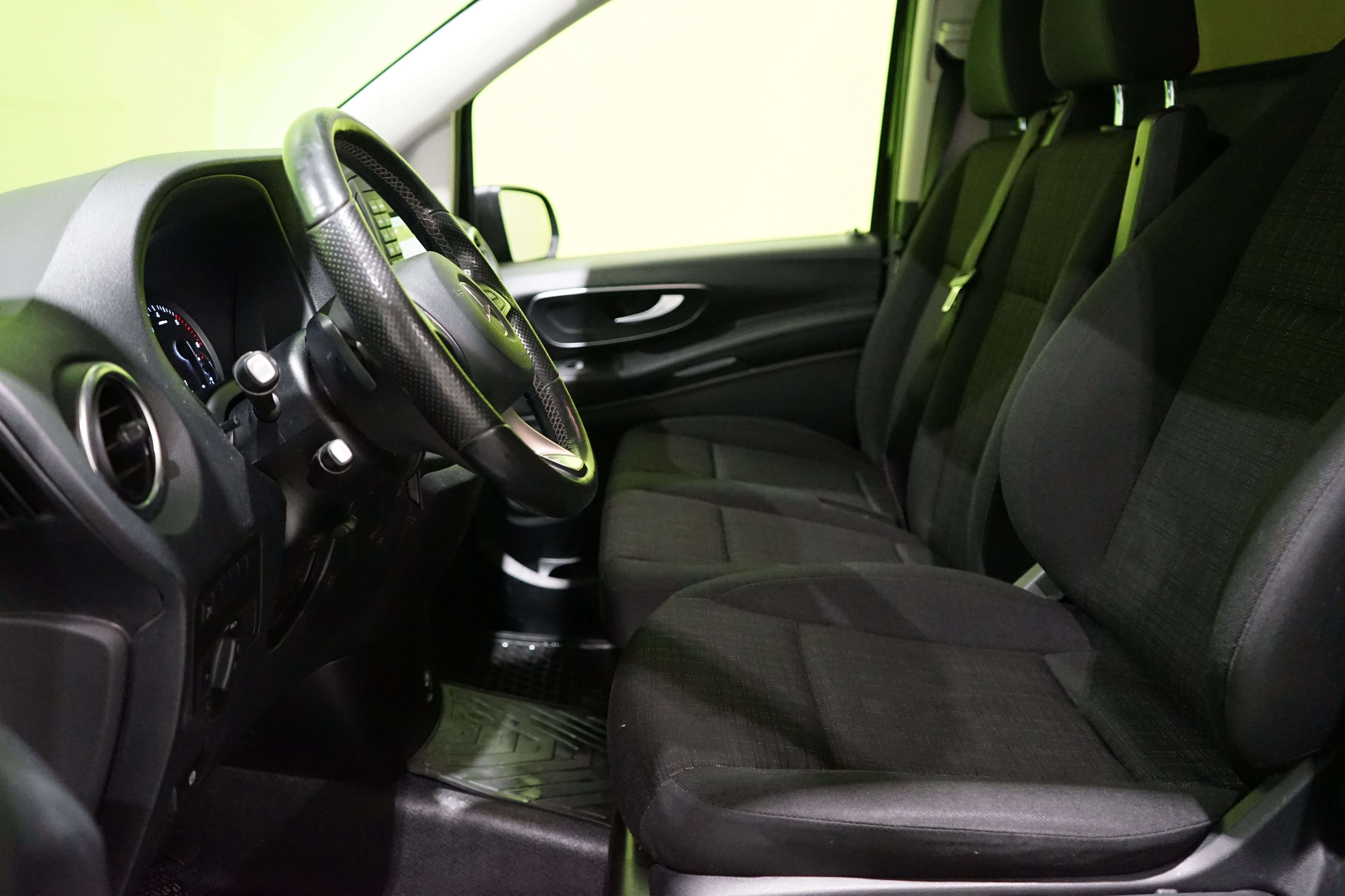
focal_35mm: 30
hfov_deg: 61.9
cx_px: 672
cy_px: 448
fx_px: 1121
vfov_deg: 43.6
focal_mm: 30
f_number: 3.5
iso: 6400
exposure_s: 1/60
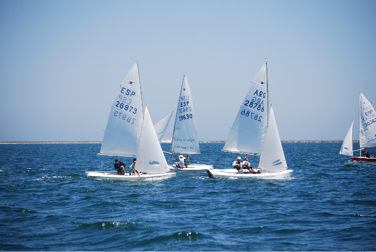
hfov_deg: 13.0
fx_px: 1648
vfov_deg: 8.7
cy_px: 126
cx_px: 188
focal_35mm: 158
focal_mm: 105
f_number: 5.6
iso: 110
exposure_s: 1/500
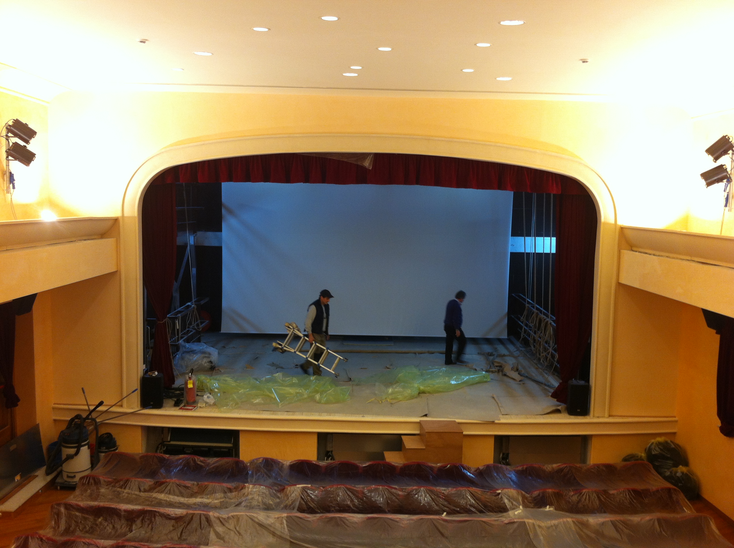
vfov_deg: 40.6
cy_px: 274
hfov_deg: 52.7
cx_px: 367
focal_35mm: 35
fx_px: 741
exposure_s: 1/20
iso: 80
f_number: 2.8
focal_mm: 3.85
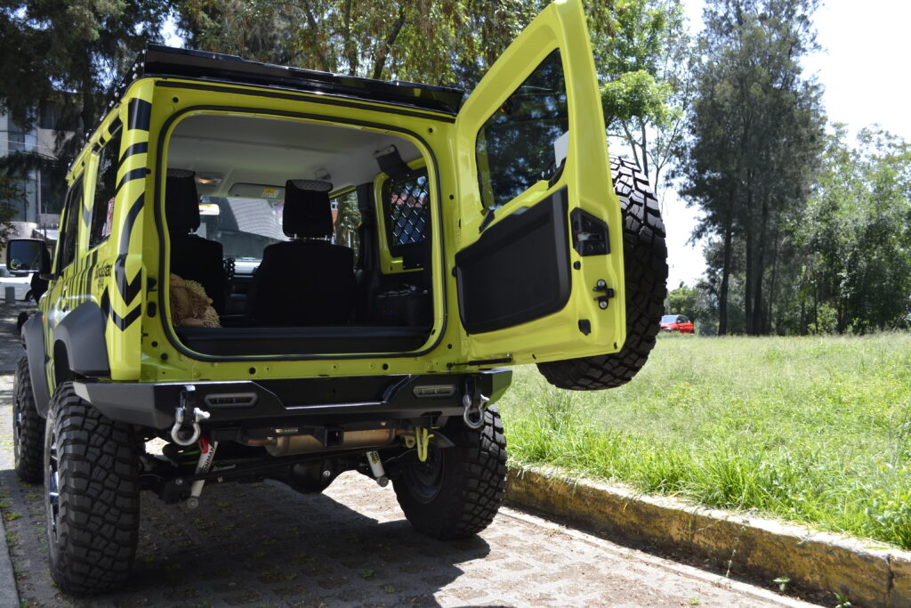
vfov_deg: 40.0
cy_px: 304
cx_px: 456
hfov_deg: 57.2
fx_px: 835
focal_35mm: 33
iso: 100
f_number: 5.6
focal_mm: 22
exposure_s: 1/125
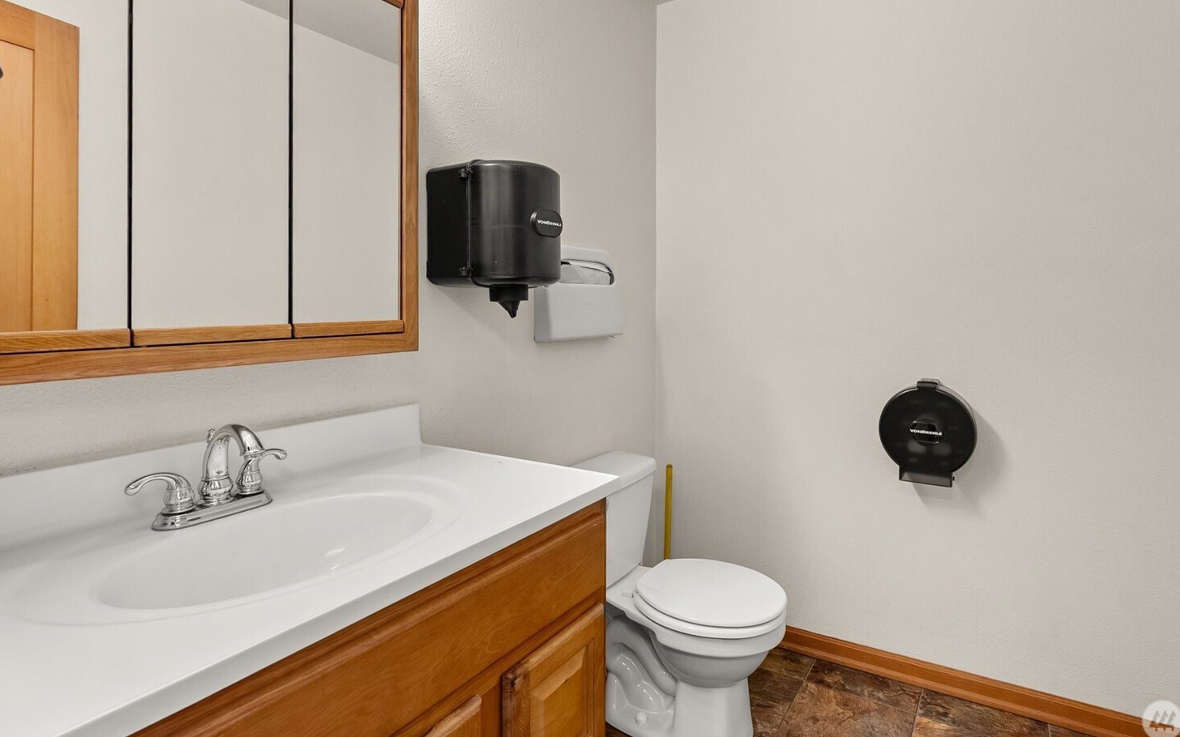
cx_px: 652
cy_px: 293
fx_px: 611
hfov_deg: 87.7
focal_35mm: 19
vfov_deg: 61.7
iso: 500
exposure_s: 1/4
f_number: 9
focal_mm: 16
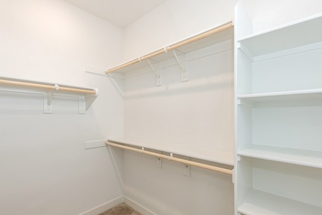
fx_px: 152
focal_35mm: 17
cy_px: 122
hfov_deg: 93.2
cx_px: 158
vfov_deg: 70.2
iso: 800
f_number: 5.6
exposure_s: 1/125
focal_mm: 14
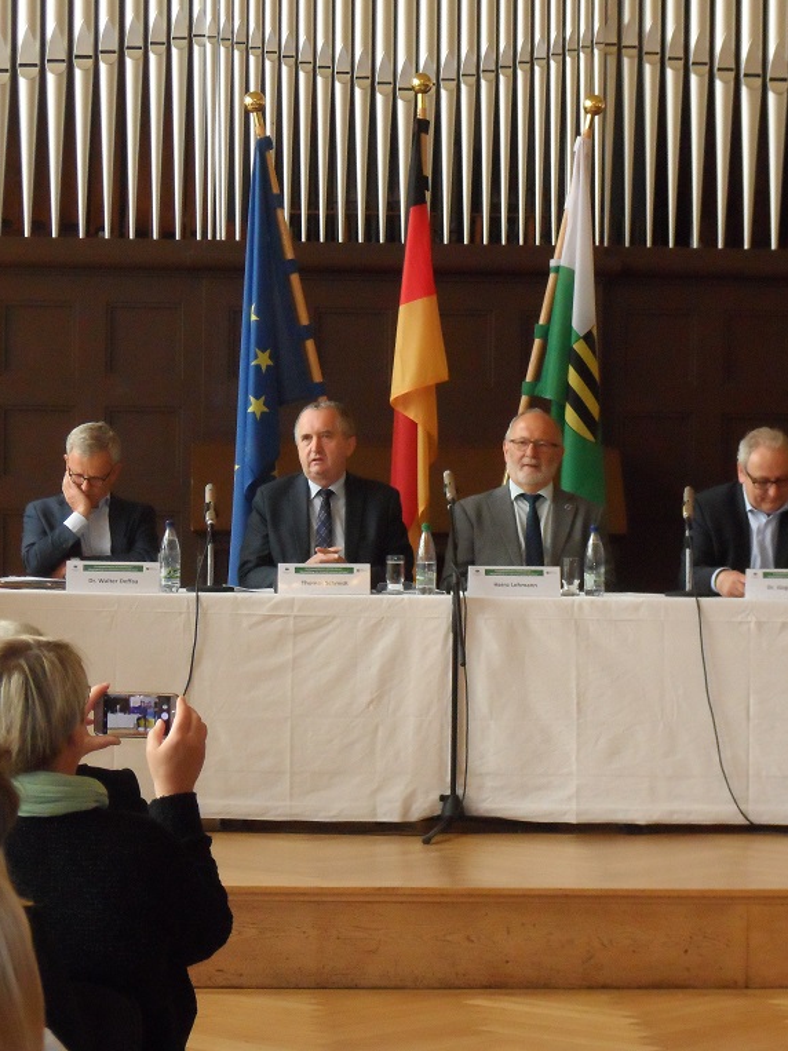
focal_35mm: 145
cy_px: 523
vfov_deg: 13.6
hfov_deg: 10.2
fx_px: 4402
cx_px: 394
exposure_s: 1/60
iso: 480
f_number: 5.2
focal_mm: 19.8
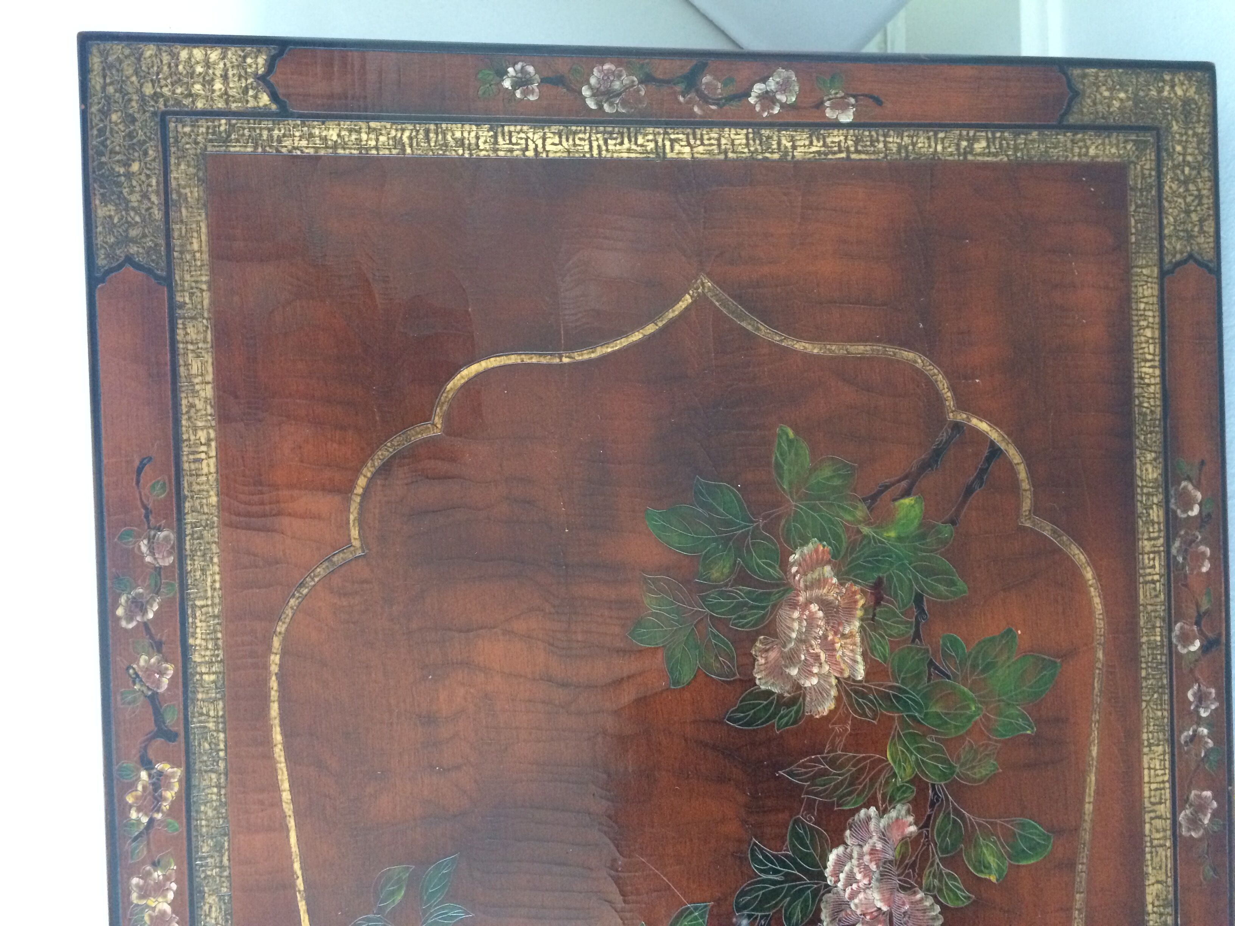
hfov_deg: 61.7
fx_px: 1035
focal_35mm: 29
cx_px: 618
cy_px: 463
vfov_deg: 48.2
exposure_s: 1/25
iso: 250
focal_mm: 4.15
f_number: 2.2
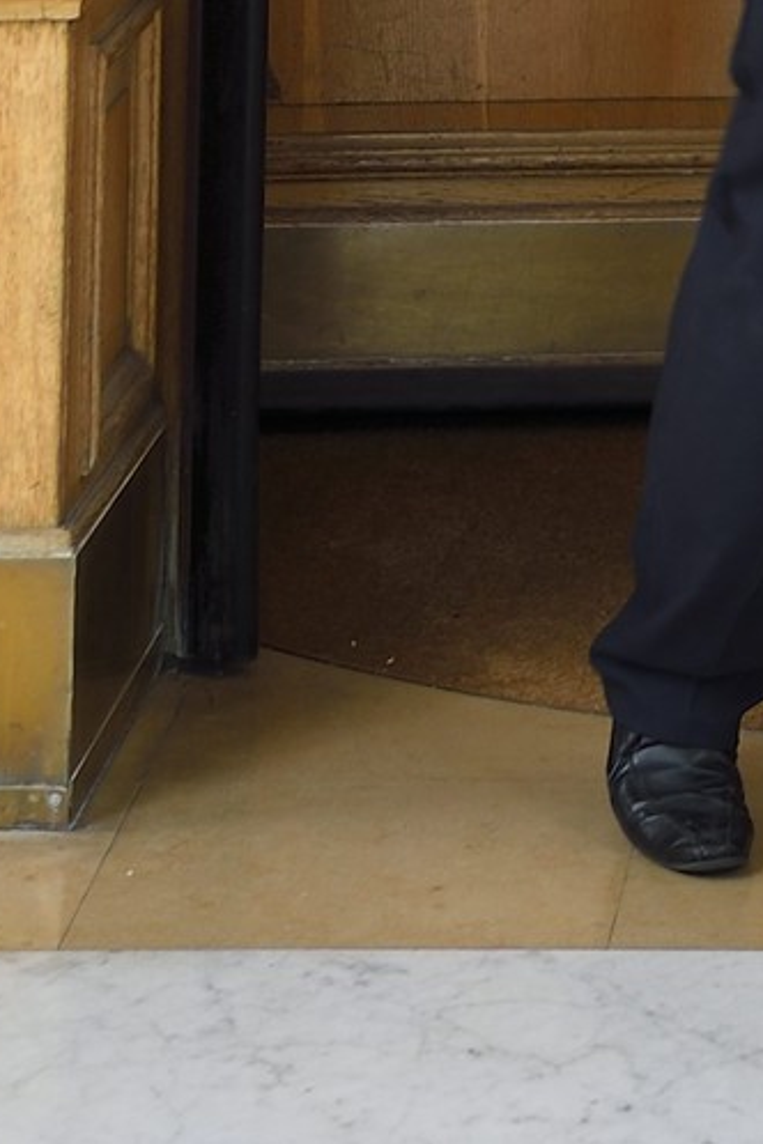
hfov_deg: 6.4
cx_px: 1105
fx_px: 6739
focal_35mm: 212
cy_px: -1585
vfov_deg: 8.8
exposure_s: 1/160
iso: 100
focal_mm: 44
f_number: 5
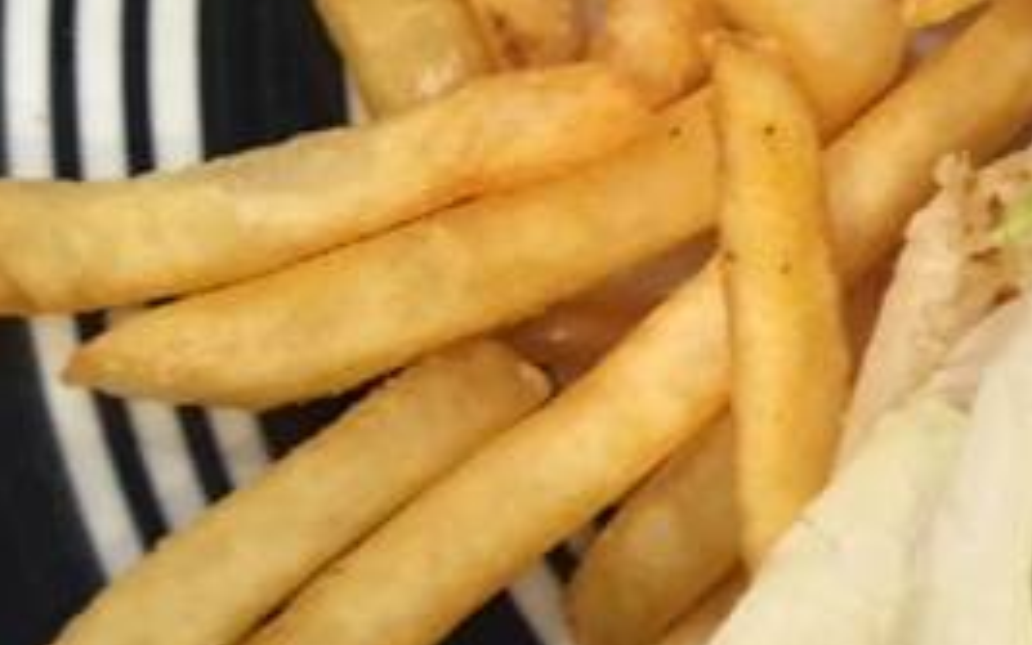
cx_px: 1534
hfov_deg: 19.7
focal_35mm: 92
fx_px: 2588
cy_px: 42
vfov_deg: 14.1
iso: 200
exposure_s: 1/30
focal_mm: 4.15
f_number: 2.2
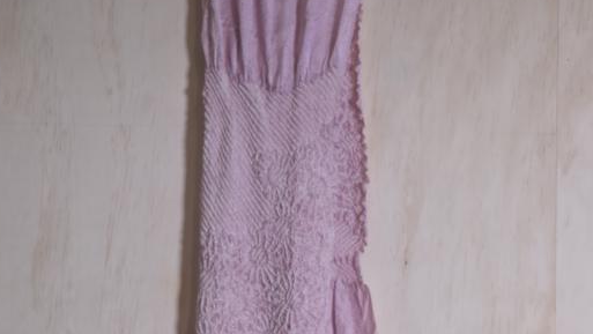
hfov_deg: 14.7
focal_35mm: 146
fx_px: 2297
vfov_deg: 8.3
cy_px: 198
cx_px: 258
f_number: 4.8
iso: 400
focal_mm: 44
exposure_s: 1/100
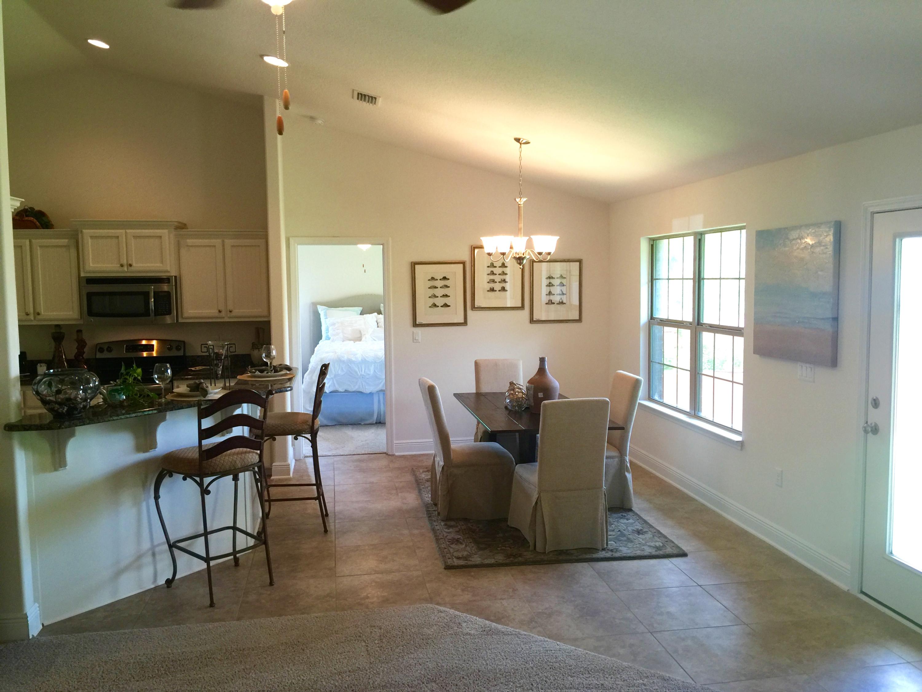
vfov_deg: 48.2
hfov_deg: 61.7
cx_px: 461
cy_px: 346
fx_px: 772
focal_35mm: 29
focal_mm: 4.15
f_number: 2.2
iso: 50
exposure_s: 1/30
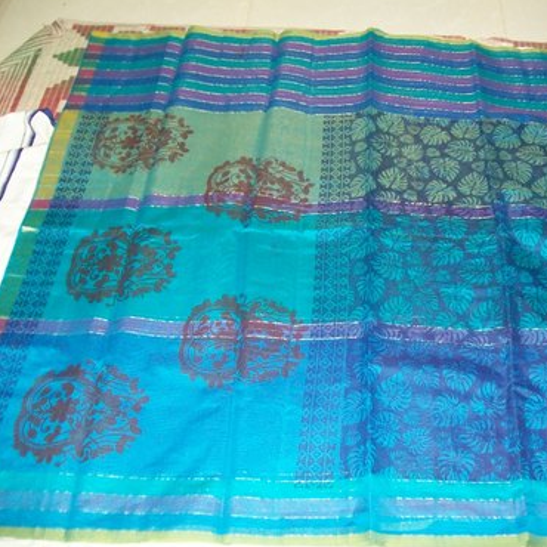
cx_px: 368
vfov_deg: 39.2
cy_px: 273
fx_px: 769
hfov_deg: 38.7
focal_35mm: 43
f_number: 2.7
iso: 160
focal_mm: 6
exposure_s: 1/60
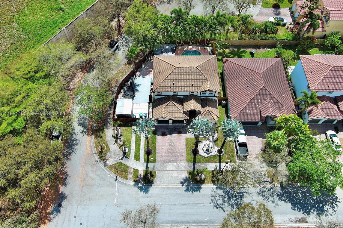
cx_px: 172
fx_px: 276
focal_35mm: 29
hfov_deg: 63.7
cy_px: 114
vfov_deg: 44.9
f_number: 2.8
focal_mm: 10.57
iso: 100
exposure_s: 1/1088
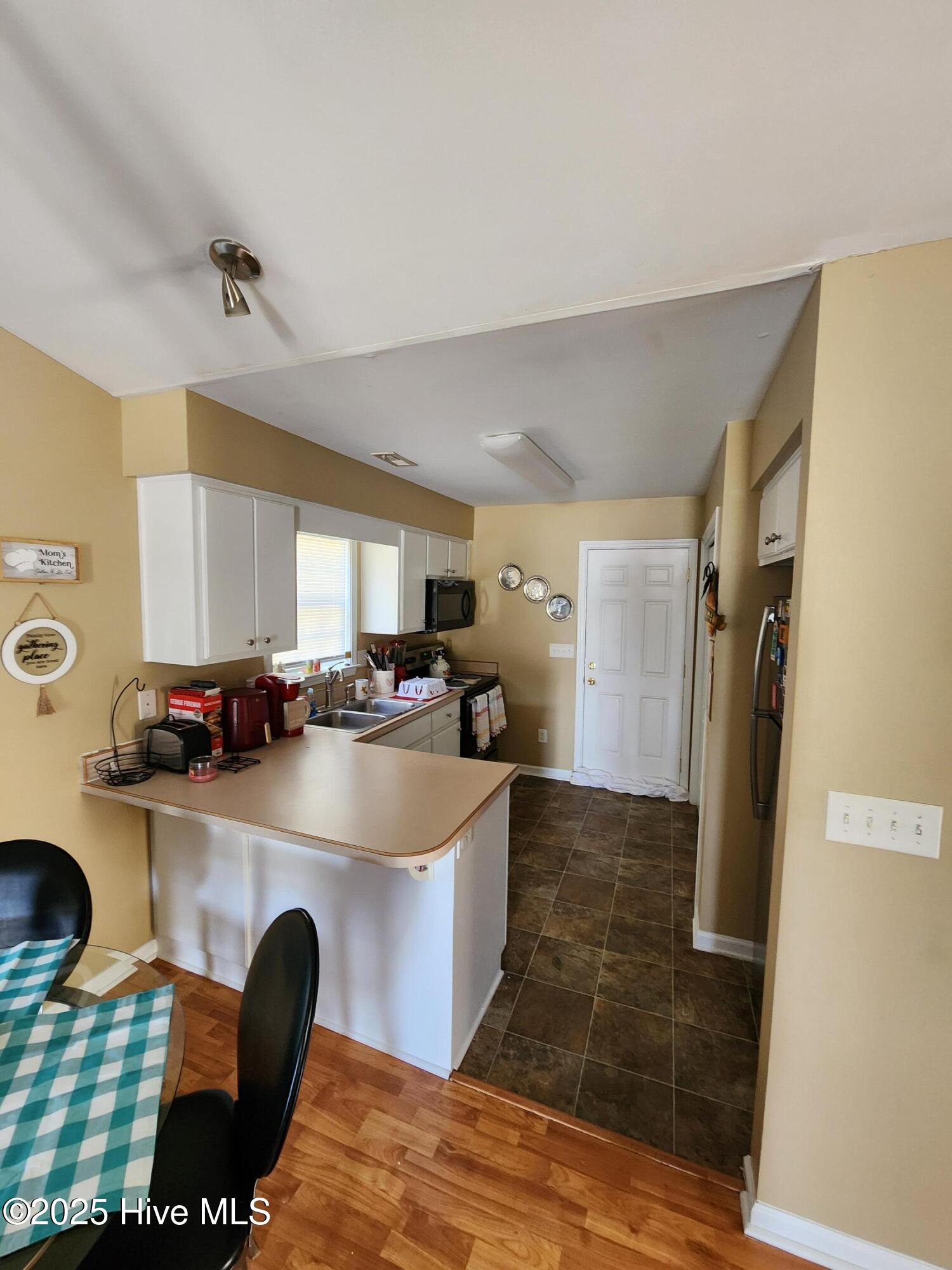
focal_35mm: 13
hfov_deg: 89.9
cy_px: 635
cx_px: 476
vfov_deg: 106.2
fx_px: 477
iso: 400
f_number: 2.2
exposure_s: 1/40
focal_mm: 2.2
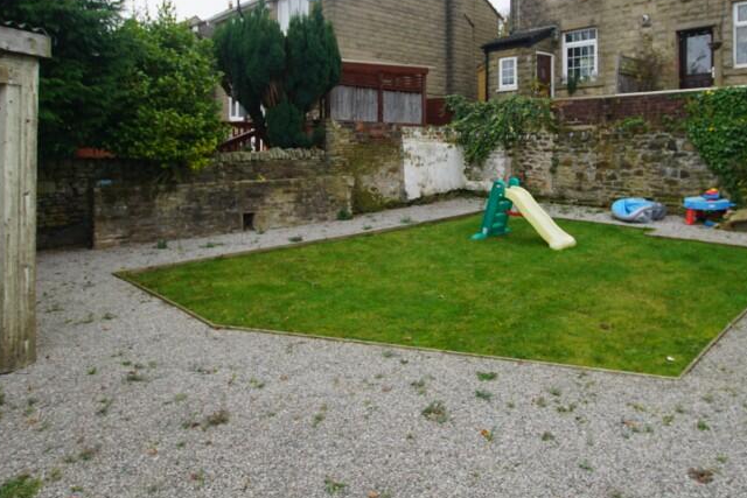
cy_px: 213
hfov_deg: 73.1
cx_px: 438
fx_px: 498
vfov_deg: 53.0
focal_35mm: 24
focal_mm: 10
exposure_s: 1/60
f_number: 4.5
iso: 100
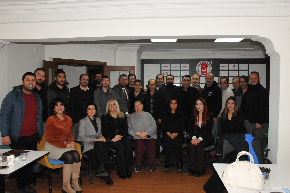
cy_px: 96
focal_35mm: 30
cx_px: 145
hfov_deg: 62.0
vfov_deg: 43.5
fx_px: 241
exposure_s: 1/250
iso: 3200
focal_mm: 20
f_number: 8
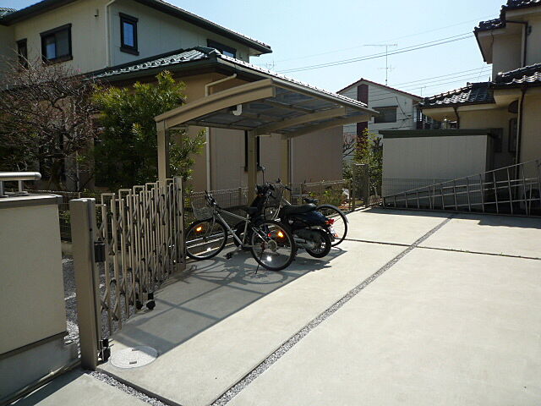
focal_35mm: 25
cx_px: 270
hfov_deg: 69.4
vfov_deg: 54.9
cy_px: 203
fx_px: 391
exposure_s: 1/640
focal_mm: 4.4
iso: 100
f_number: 4.5
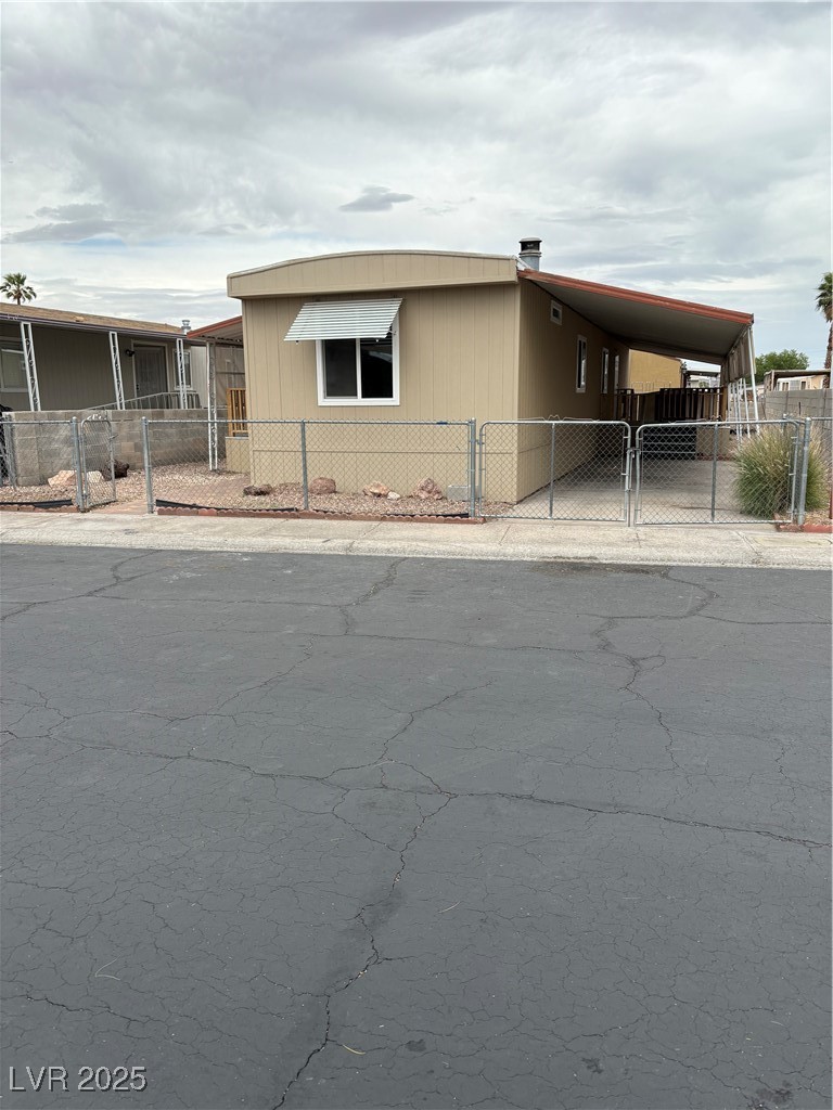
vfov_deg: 67.3
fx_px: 834
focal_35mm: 26
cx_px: 416
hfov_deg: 53.1
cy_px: 555
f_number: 1.6
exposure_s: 1/2985
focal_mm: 5.96
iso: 50
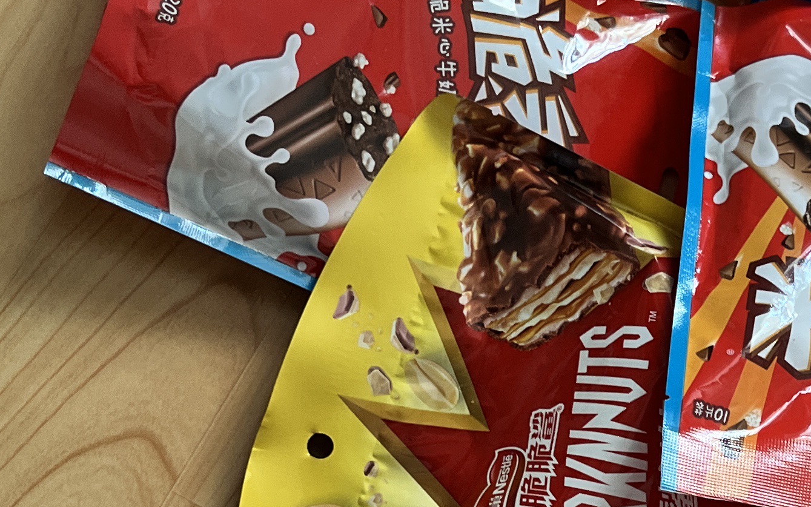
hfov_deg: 24.1
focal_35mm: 83
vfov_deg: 15.3
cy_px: 584
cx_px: 756
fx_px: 1835
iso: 100
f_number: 1.6
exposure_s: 1/100
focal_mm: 5.1
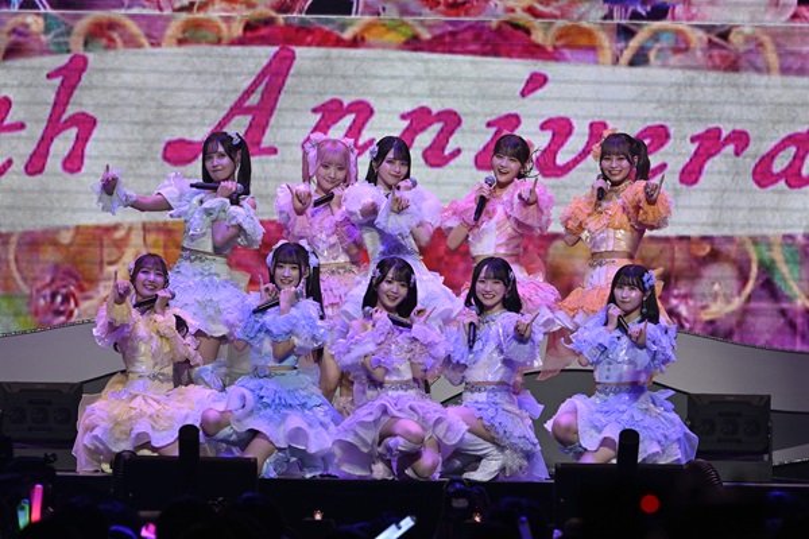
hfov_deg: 5.9
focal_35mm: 350
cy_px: 270
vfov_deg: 3.9
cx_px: 404
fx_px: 7865
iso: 3600
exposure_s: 1/800
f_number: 9
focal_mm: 350
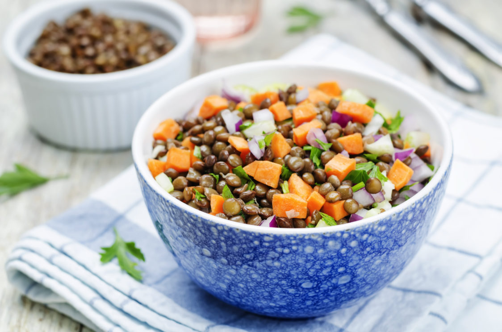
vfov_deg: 18.1
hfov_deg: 27.1
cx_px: 251
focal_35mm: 75
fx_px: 1043
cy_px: 166
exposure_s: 1/60
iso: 100
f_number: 5
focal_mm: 50
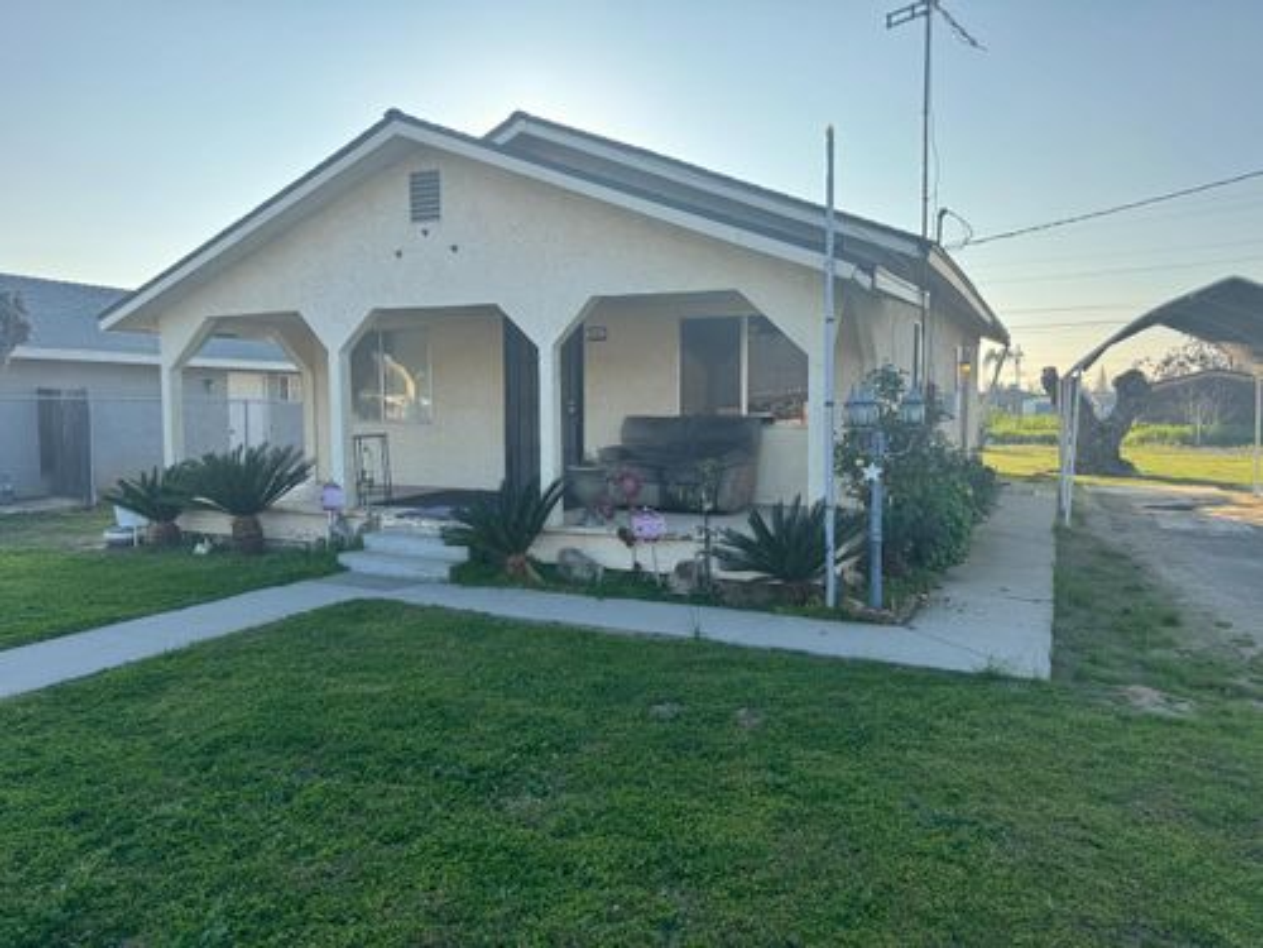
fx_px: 876
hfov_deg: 71.6
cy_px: 474
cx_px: 632
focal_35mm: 24
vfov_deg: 56.8
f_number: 1.78
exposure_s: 1/1597
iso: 80
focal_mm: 6.76
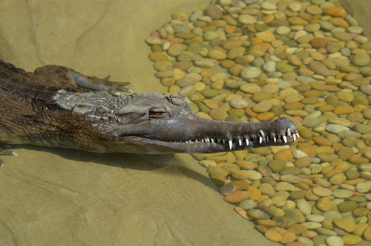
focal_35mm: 202
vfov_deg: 6.8
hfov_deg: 10.2
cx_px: 186
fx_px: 2083
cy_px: 123
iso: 200
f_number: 6.3
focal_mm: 135
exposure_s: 1/640
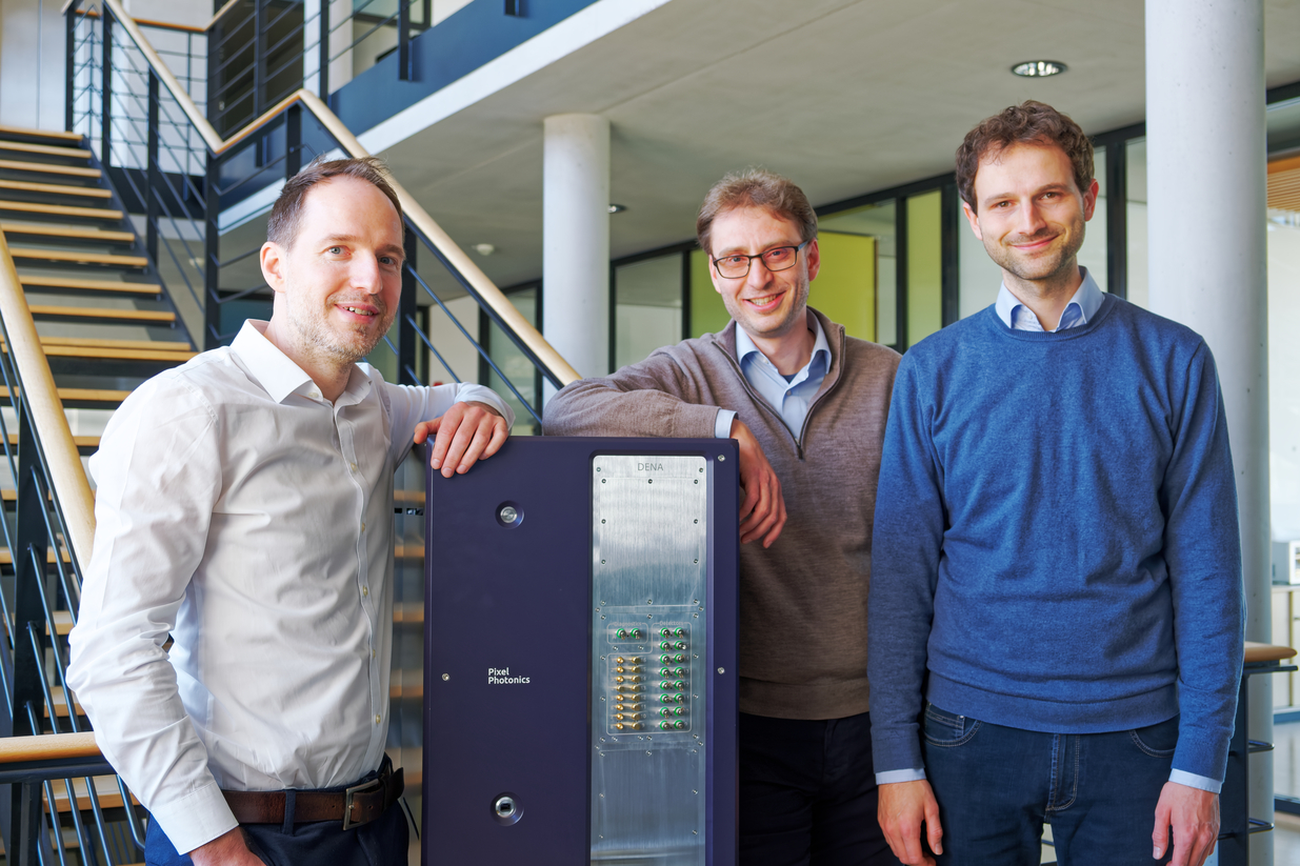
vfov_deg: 31.9
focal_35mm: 42
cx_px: 650
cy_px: 433
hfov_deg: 46.4
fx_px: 1516
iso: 1250
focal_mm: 27.7
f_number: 4
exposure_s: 1/180
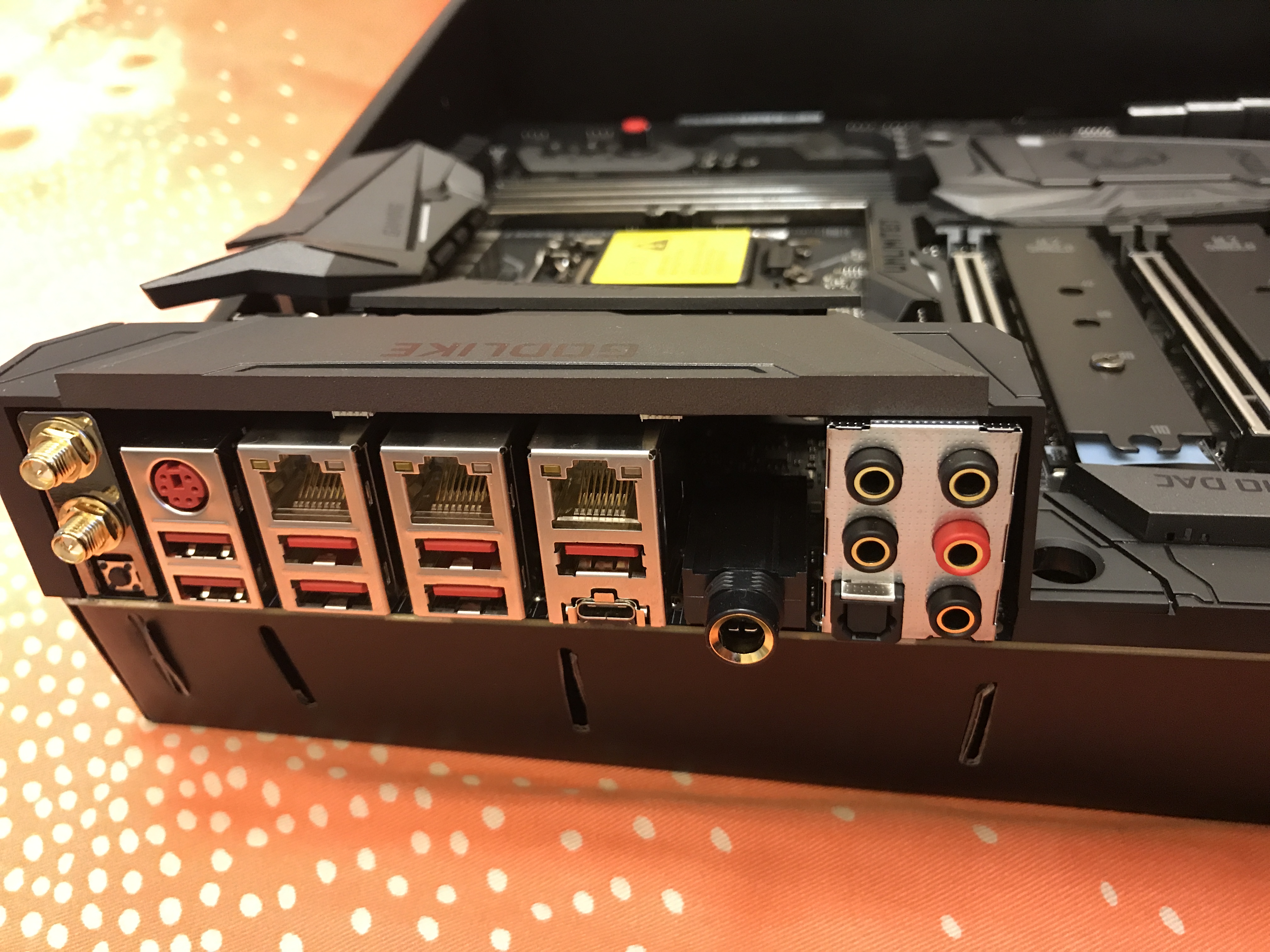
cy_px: 476
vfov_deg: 49.7
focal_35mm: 28
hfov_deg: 63.4
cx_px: 635
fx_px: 1027
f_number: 1.8
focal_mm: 3.99
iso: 100
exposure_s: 1/17
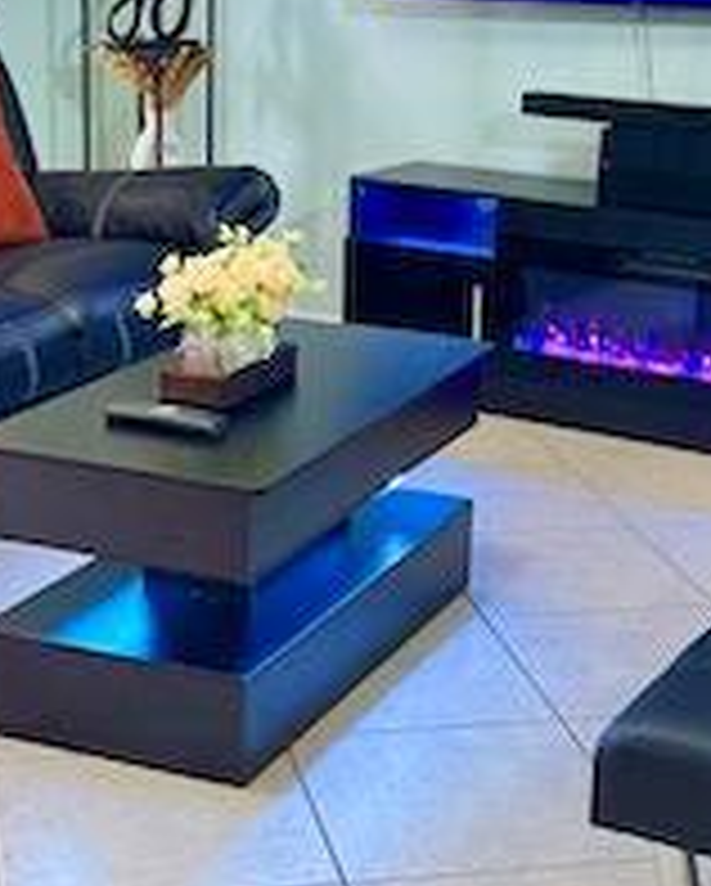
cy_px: 387
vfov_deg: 25.0
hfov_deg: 20.2
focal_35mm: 76
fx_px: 1996
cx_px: 400
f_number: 1.78
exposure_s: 1/60
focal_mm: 6.76
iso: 400
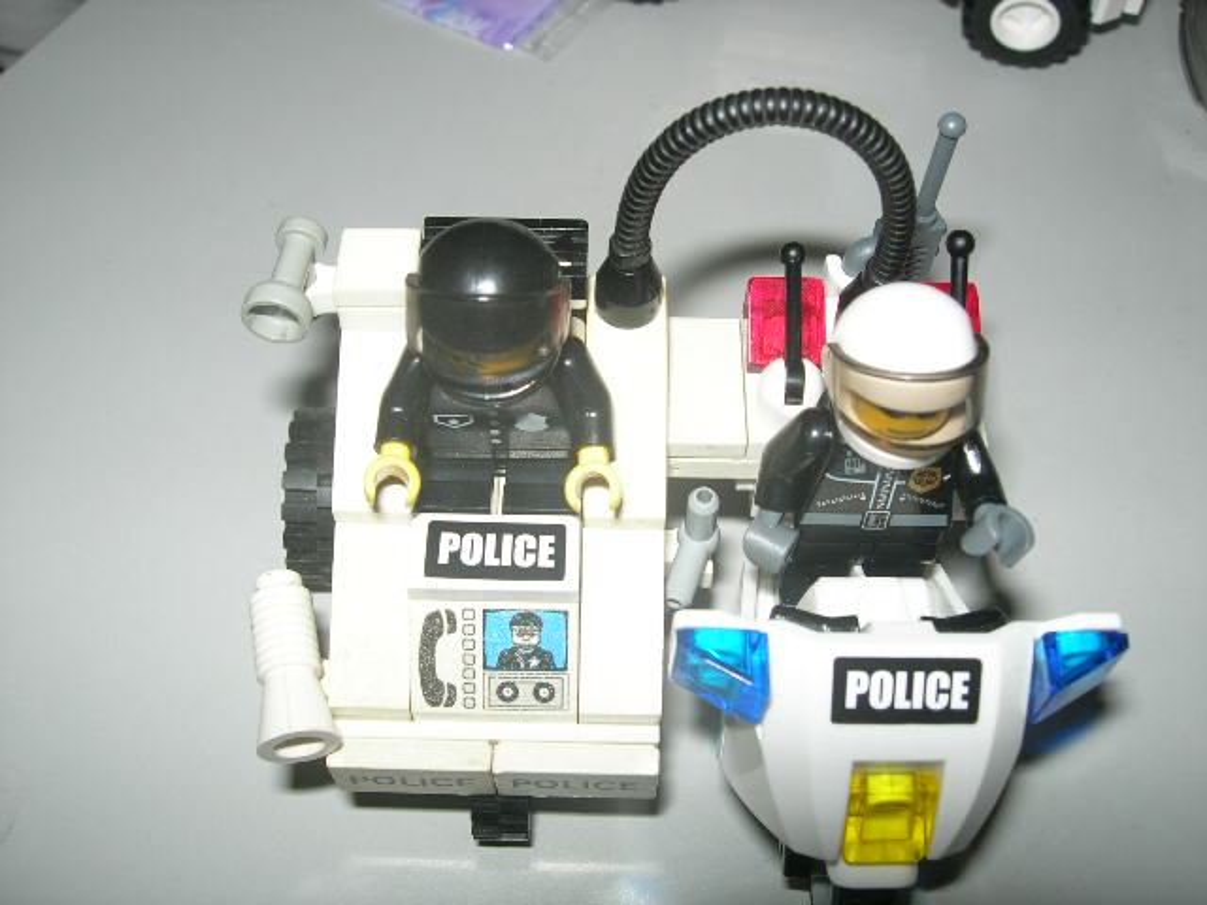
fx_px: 1325
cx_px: 604
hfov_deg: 49.0
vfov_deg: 37.7
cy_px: 452
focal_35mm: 38
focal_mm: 7.8
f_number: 4.8
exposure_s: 1/60.1
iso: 64
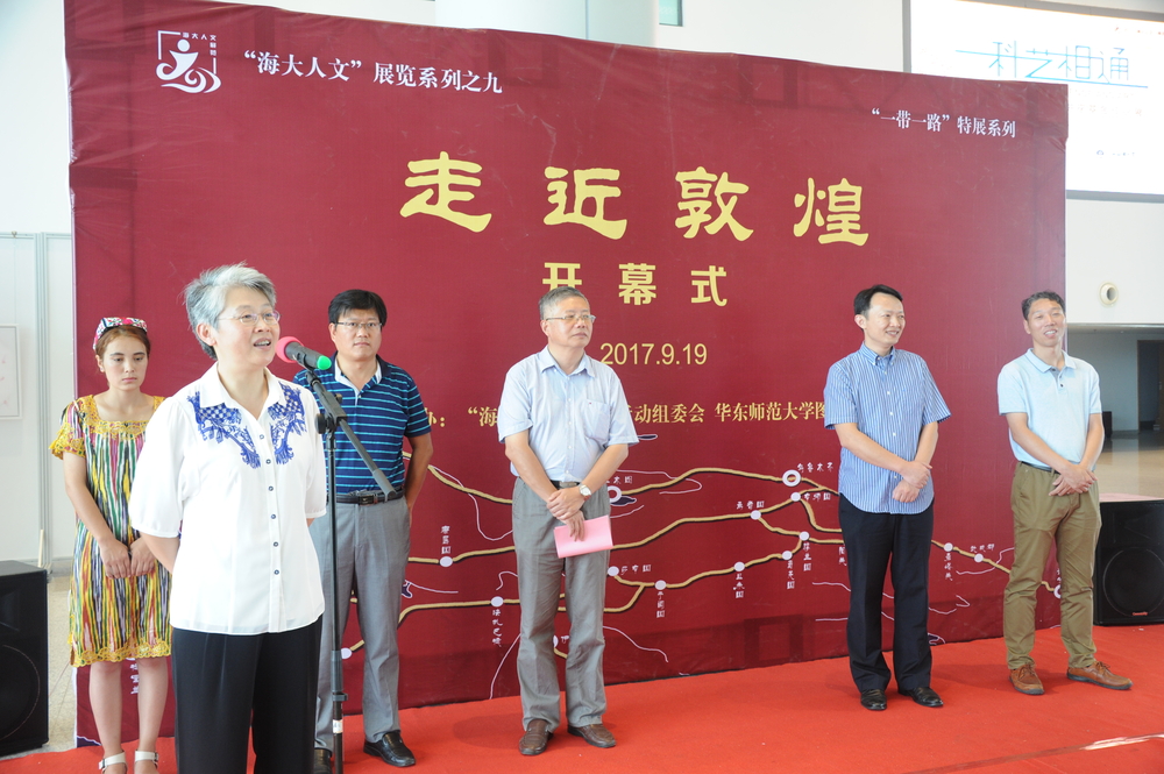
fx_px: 1131
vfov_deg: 37.8
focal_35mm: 35
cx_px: 582
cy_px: 387
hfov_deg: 54.5
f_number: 5.6
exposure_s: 1/50
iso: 1600
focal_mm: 35
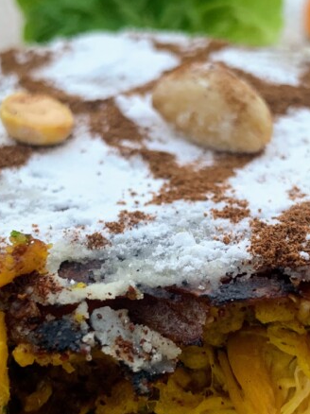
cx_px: 176
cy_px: 194
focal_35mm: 57
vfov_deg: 33.8
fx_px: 681
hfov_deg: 25.6
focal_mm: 4.25
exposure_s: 1/121
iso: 64
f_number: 1.8
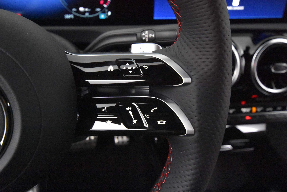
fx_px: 239
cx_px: 144
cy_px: 96
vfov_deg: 43.7
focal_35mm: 30
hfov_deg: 61.9
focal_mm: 20
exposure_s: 1/50
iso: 12800
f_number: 5.6
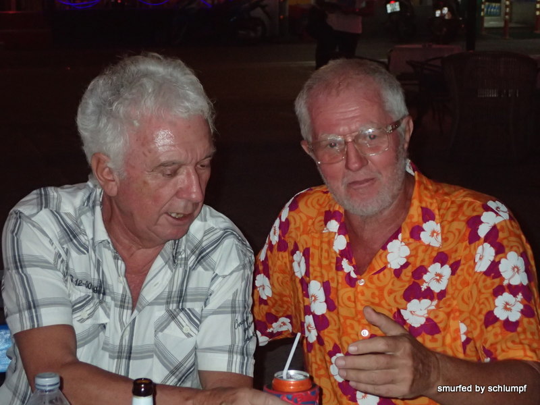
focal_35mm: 80
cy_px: 202
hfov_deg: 24.4
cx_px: 270
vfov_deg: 18.4
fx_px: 1248
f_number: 4.4
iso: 800
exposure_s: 1/80
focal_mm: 14.41
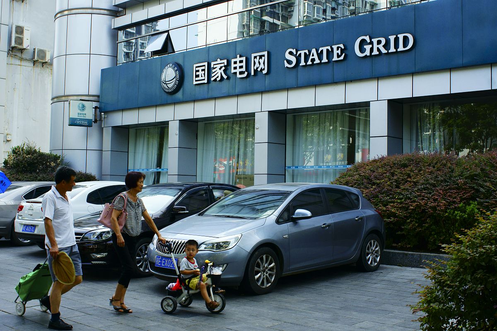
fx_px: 580
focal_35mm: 42
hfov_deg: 46.4
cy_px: 166
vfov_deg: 31.9
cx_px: 248
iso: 200
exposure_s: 1/200
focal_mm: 28
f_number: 8
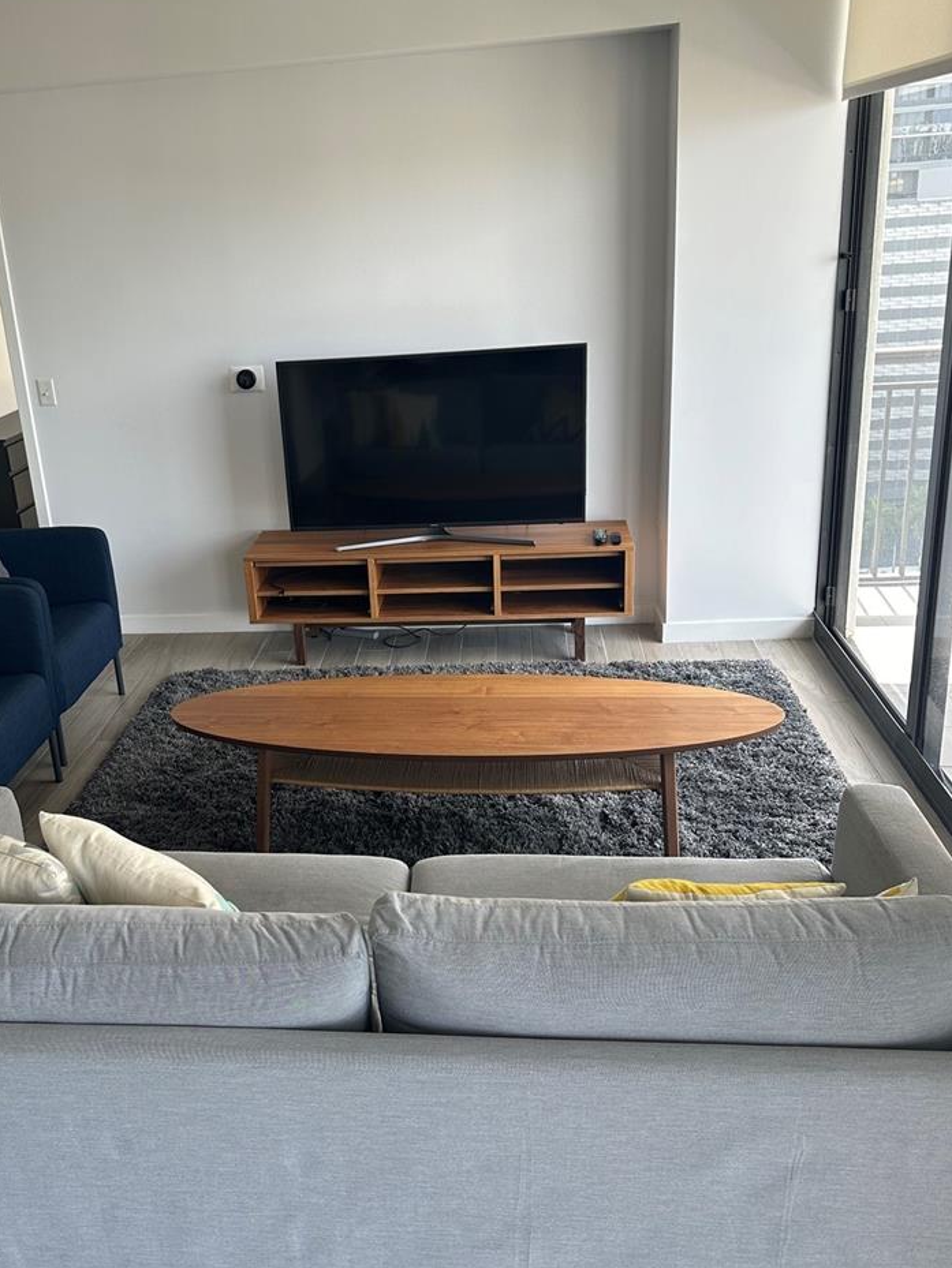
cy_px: 605
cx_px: 347
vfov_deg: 58.3
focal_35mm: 31
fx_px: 1136
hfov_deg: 45.0
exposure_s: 1/121
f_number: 1.78
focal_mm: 6.86
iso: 100
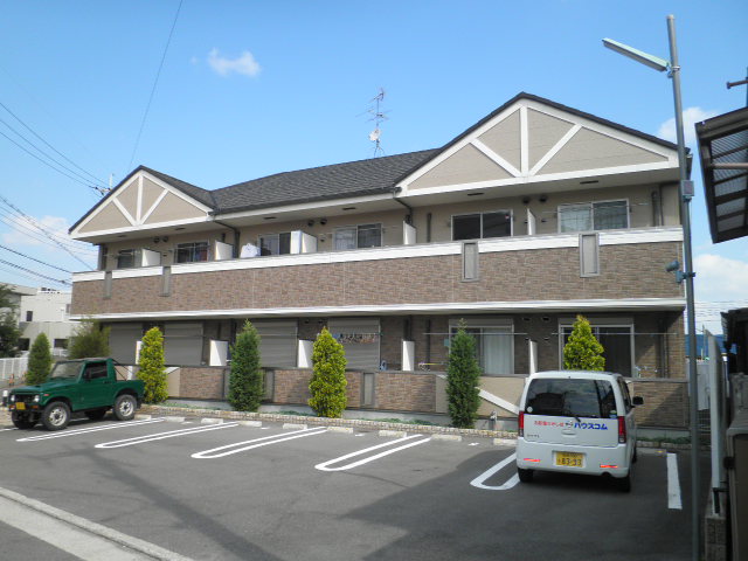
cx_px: 374
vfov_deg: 53.1
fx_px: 562
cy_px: 280
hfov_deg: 67.3
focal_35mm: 26
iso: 64
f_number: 7.9
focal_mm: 4.7
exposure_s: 1/80
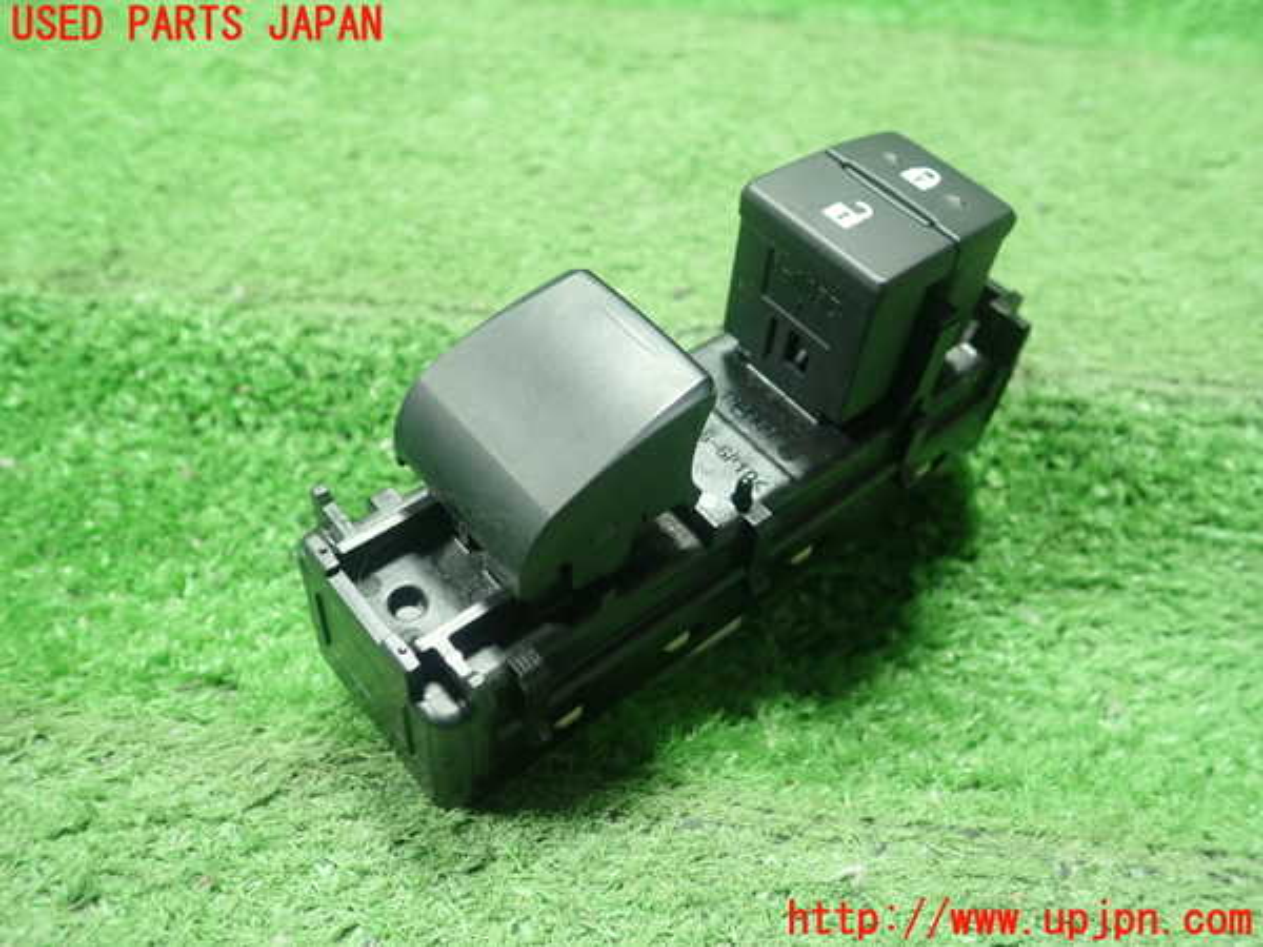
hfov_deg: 60.0
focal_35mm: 30
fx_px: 1095
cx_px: 632
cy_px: 474
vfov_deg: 46.8
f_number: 2.3
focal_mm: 5.5
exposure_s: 1/100
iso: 800
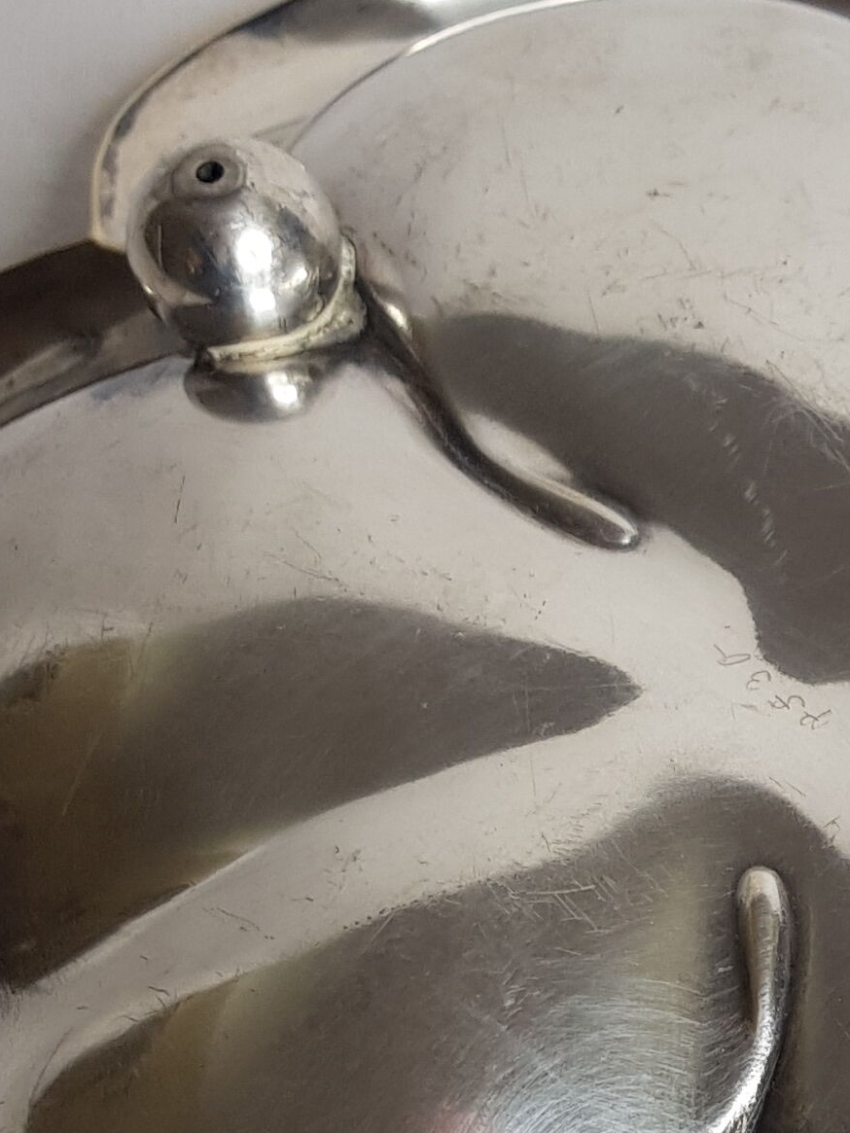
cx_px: 948
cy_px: 1157
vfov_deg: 21.0
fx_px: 2946
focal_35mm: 90
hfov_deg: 15.9
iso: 50
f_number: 1.7
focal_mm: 4.2
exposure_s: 1/100
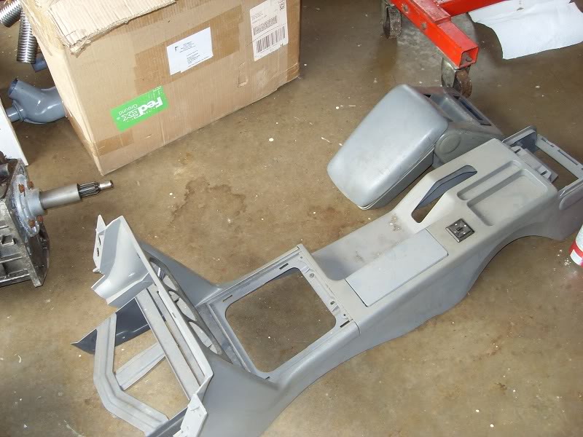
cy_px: 218
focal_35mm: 37
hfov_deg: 50.1
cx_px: 292
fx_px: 623
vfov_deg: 38.7
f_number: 2.8
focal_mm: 6.3
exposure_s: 1/45
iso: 100
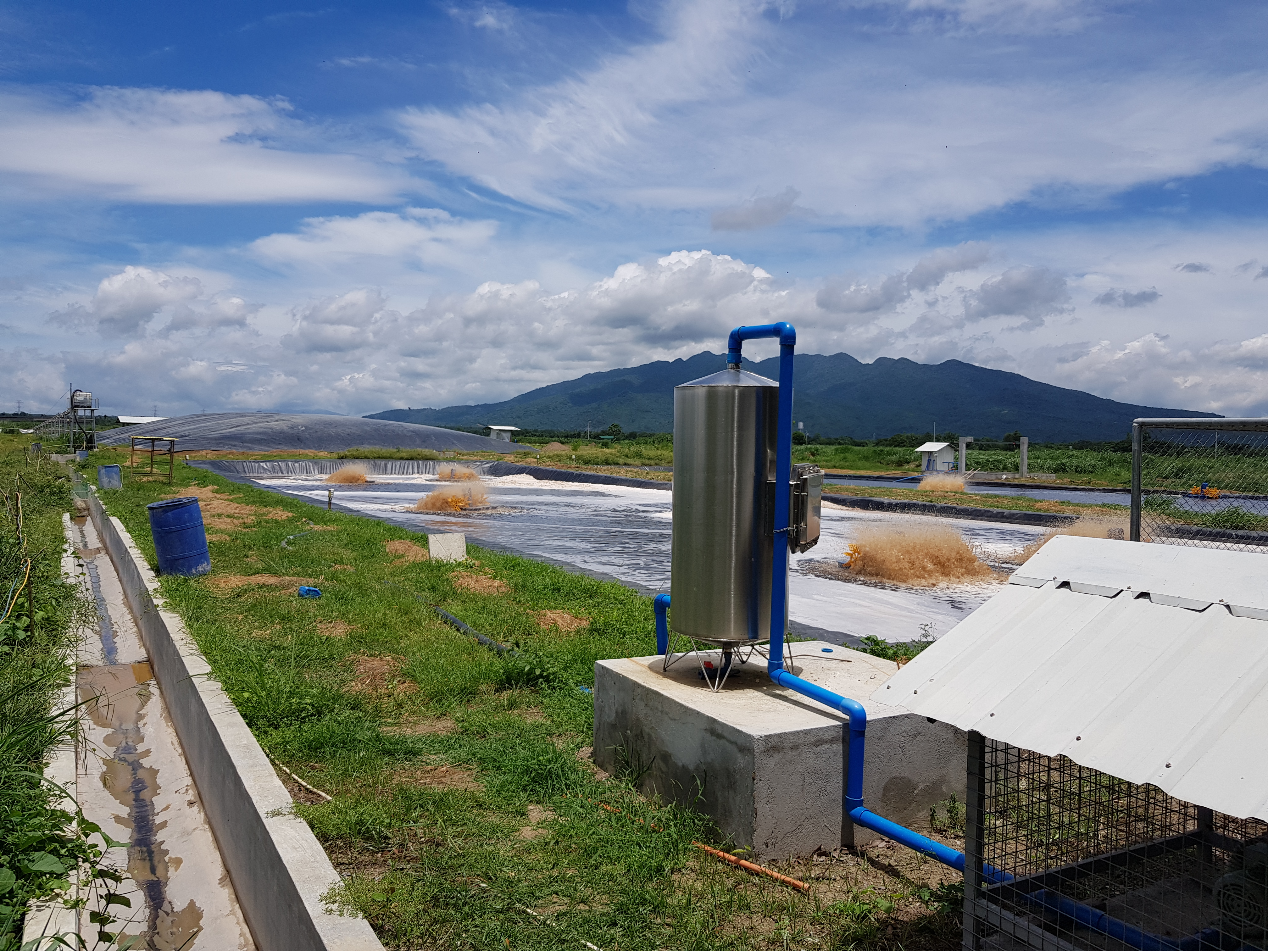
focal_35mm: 26
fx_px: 952
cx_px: 634
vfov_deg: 53.1
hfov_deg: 67.3
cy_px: 476
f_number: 1.7
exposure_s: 1/4672
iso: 40
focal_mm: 4.3
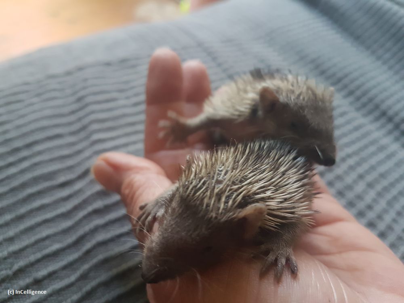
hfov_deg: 67.3
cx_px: 202
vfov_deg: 53.1
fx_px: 303
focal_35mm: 26
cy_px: 152
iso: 320
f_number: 1.7
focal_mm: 4.2
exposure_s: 1/50
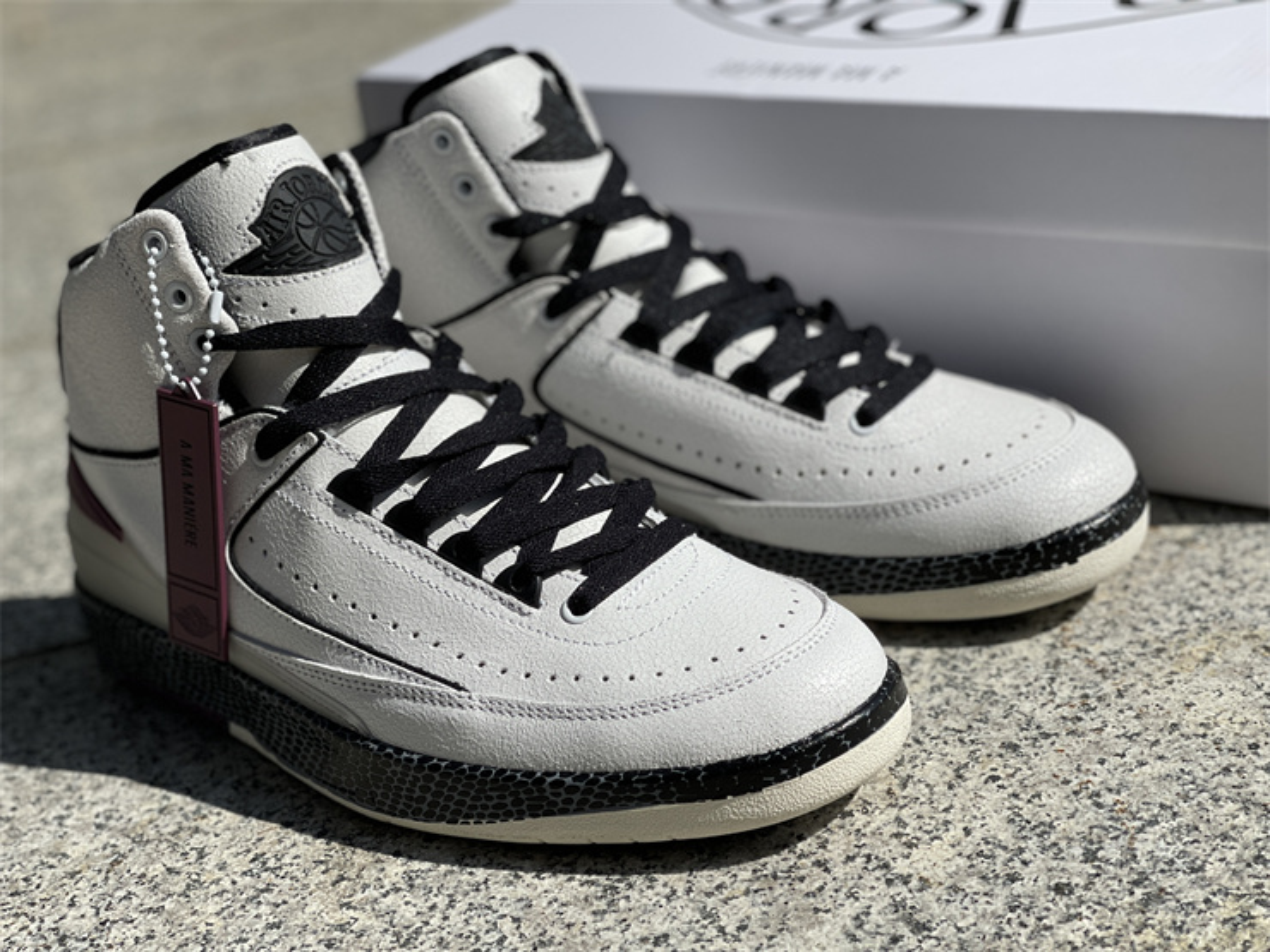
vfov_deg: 22.9
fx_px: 2348
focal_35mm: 64
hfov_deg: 30.3
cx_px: 635
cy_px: 476
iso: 32
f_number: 2.2
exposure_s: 1/3311
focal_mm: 7.5
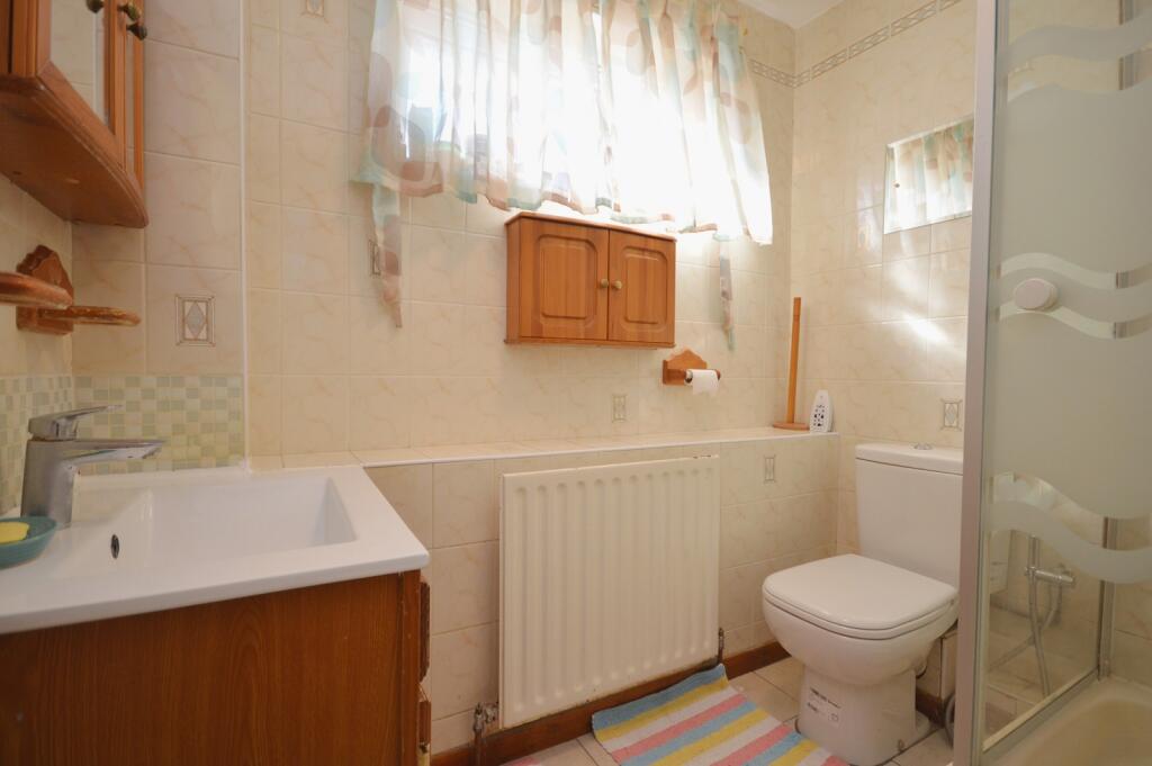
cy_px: 383
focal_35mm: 16
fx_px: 528
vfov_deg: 72.0
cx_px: 576
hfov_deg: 95.0
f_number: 4.5
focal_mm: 11
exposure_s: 1/80
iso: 400
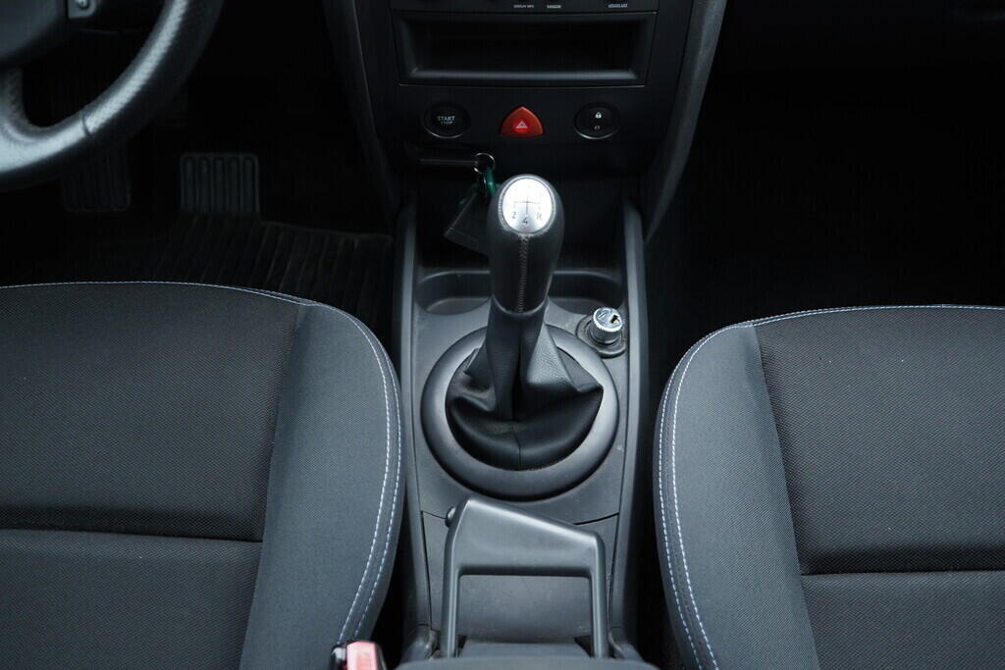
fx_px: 1005
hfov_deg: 53.1
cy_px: 335
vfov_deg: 36.9
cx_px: 502
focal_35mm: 36
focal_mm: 24
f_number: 2.8
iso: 400
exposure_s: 1/40
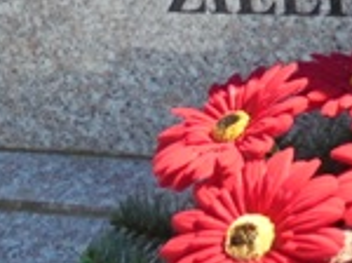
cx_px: 411
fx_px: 1127
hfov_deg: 17.0
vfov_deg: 11.8
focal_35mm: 111
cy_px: -268
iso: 100
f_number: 3.5
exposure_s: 1/400
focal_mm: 4.6
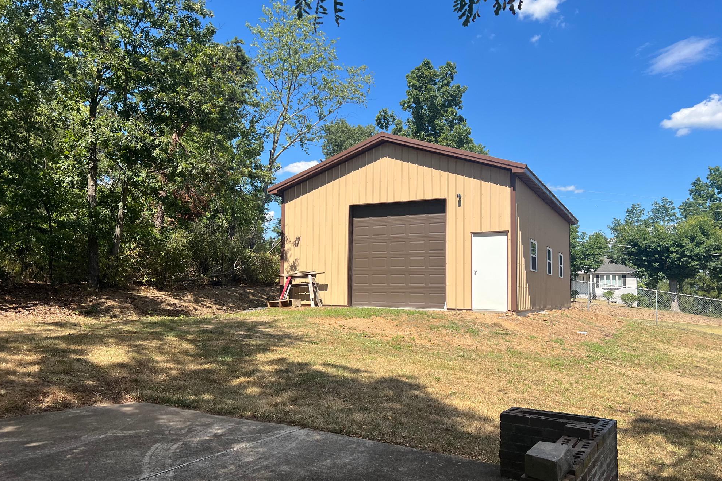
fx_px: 562
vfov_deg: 46.4
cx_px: 364
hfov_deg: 65.5
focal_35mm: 28
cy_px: 257
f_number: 1.5
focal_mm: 5.7
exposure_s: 1/3077
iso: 50
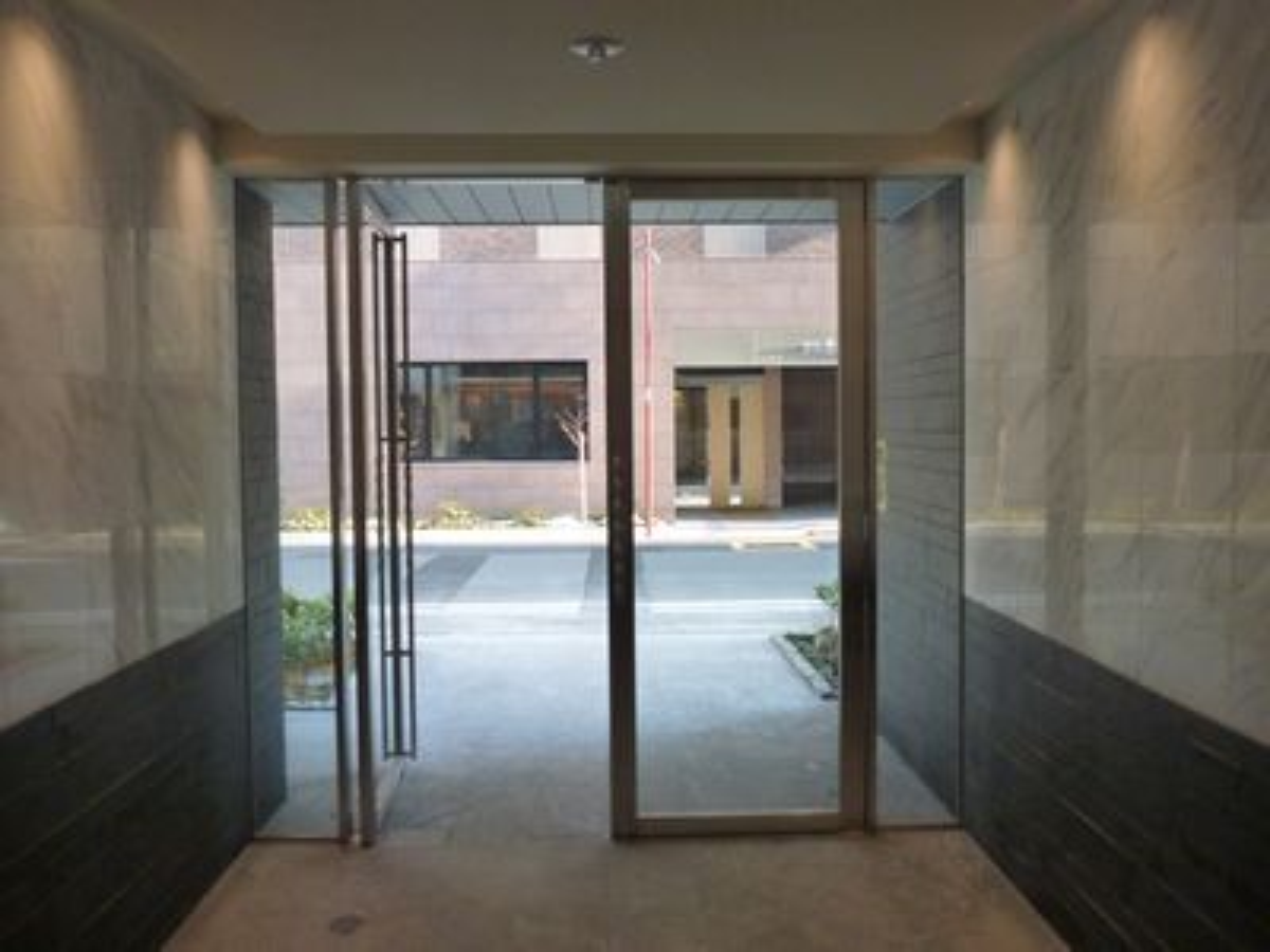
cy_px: 476
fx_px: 1027
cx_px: 635
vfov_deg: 49.7
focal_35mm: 28
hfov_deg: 63.4
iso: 320
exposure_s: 1/60
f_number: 3.1
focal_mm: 5
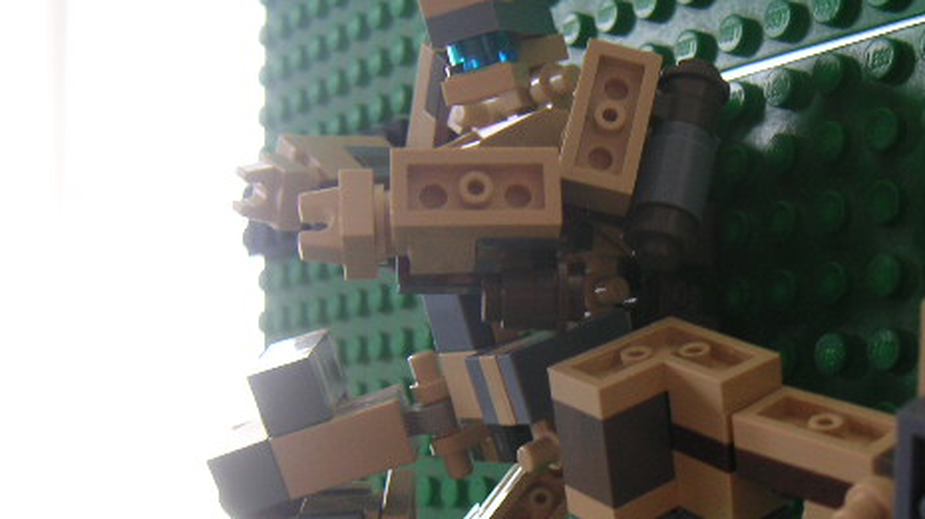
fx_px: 1397
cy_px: 392
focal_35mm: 57
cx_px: 623
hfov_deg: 36.2
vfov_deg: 20.9
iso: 50
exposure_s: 1/45
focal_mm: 6
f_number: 2.8
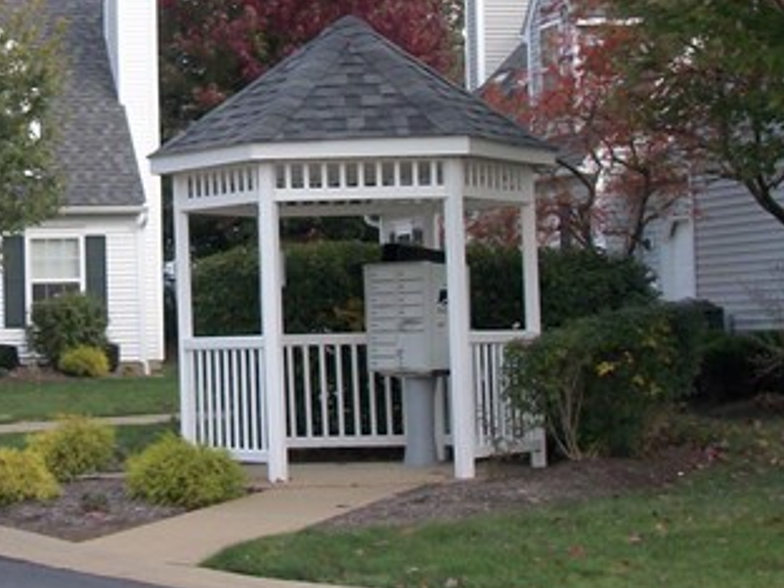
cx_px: 146
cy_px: 216
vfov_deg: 14.1
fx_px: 2378
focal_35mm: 105
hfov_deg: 18.5
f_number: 8.8
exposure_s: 1/80
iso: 80
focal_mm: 5.7
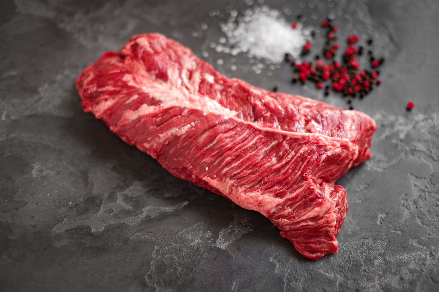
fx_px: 646
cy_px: 146
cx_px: 220
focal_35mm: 53
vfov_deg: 25.5
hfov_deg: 37.5
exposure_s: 1/55
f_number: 1.8
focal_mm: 35
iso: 200
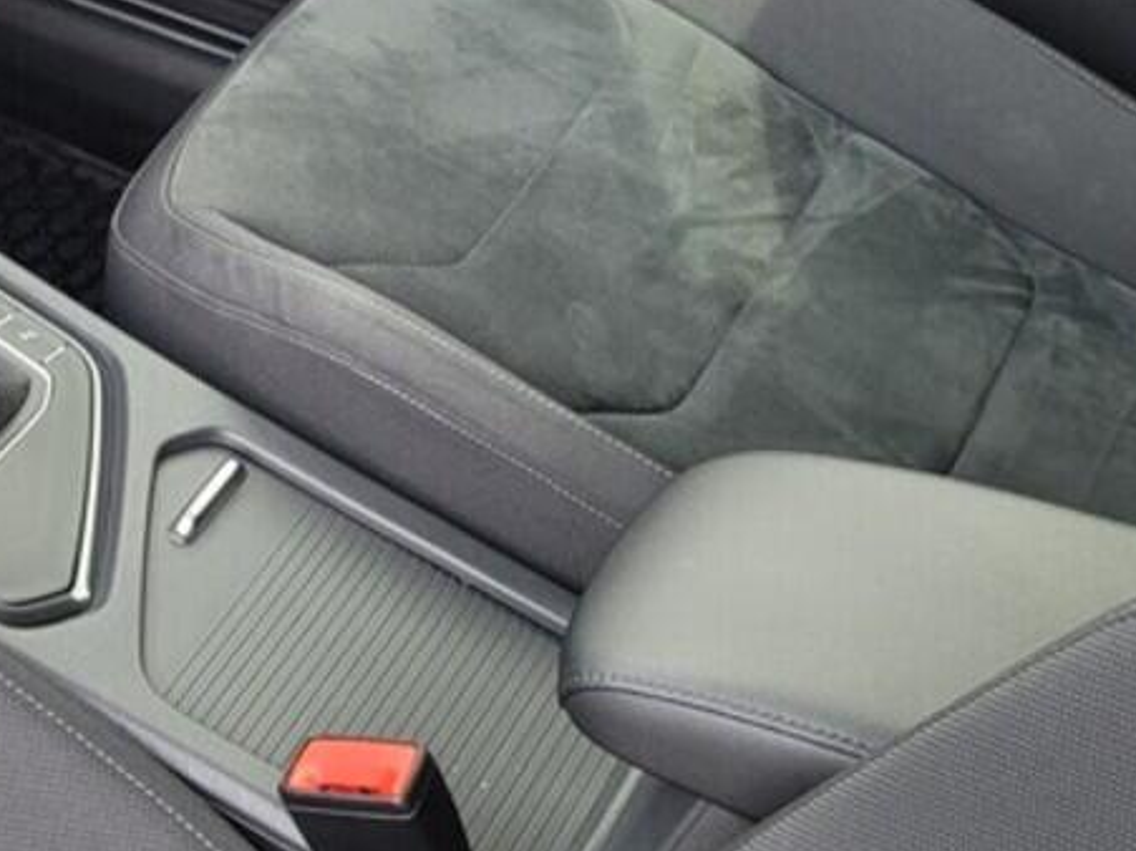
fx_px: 2723
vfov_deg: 17.7
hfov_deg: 21.1
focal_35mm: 83
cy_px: 259
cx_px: -395
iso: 50
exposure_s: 1/100
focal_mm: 5.4
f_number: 1.8
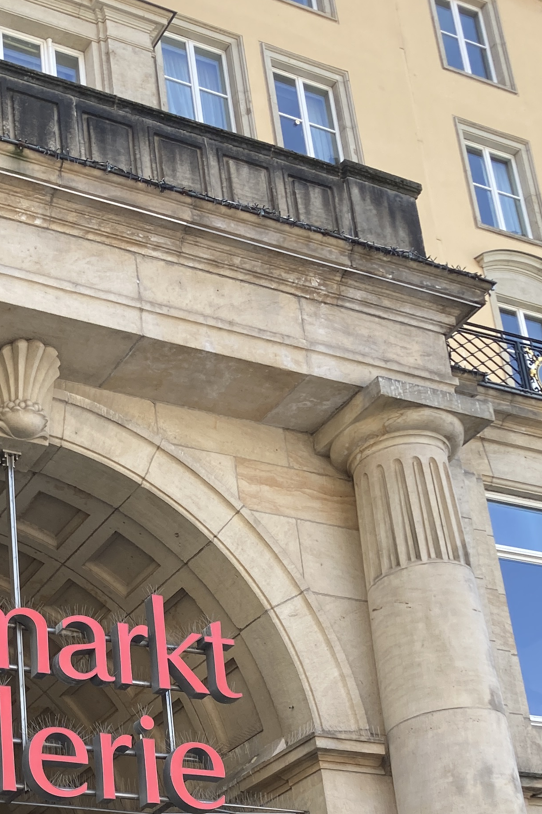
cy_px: 701
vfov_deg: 30.3
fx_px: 1445
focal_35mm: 64
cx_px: 114
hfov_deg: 21.0
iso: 20
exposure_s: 1/279
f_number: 1.8
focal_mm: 3.99
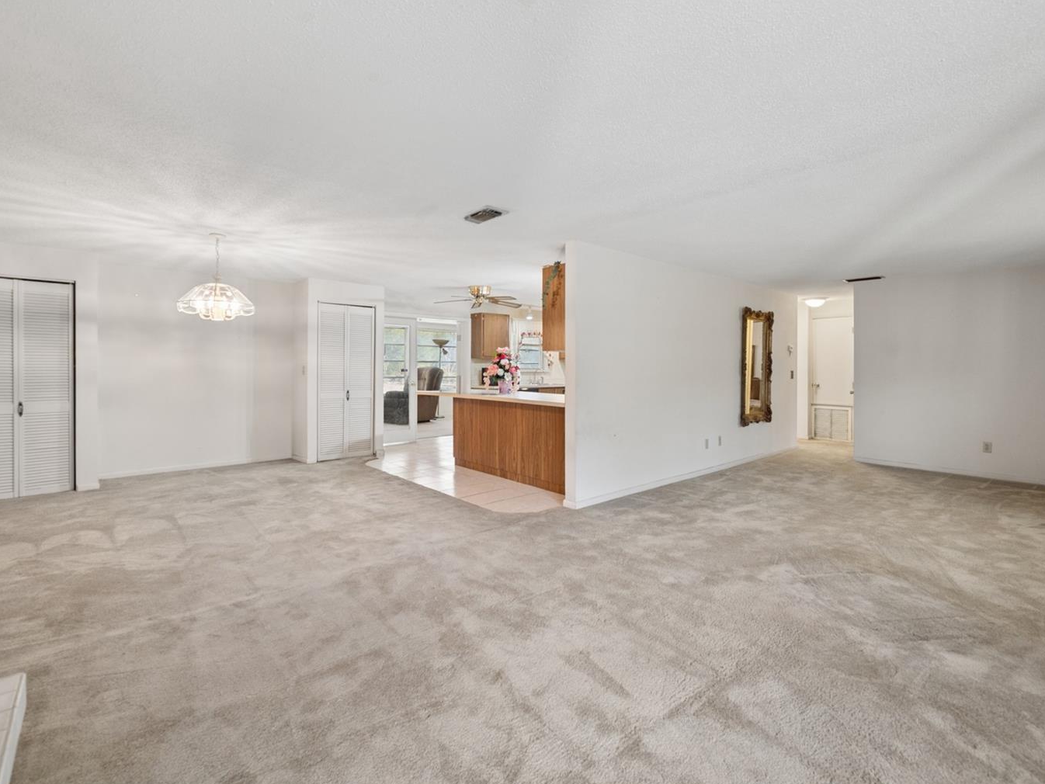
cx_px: 507
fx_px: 483
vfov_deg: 78.1
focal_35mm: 16
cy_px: 376
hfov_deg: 94.5
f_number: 8
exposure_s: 1/25
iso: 400
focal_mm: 14
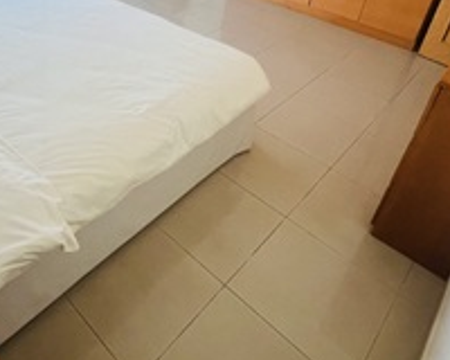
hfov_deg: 58.6
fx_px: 386
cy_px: 55
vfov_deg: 46.4
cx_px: 138
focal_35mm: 29
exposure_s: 1/100
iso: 100
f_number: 1.8
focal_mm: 1.57
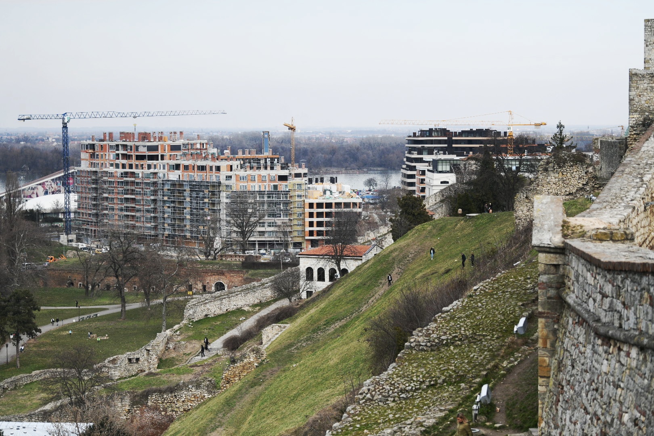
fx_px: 1490
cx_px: 327
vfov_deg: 16.7
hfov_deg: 24.8
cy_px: 218
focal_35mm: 82
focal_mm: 82
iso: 800
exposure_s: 1/8000
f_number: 2.8
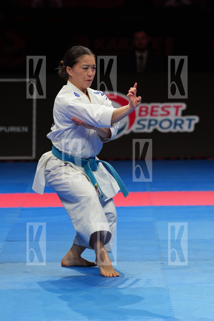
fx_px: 1766
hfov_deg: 6.9
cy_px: 160
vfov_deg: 10.4
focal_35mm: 198
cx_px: 107
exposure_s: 1/500
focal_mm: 132
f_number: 2.8
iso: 200
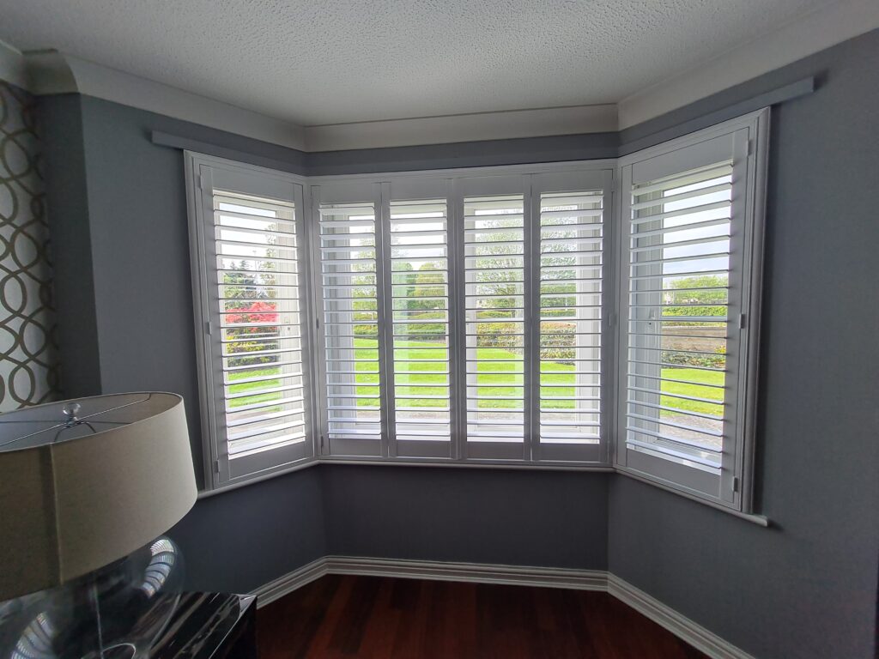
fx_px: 330
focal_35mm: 13
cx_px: 440
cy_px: 330
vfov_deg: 89.9
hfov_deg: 106.2
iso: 50
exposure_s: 1/100
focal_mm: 1.74
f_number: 2.2
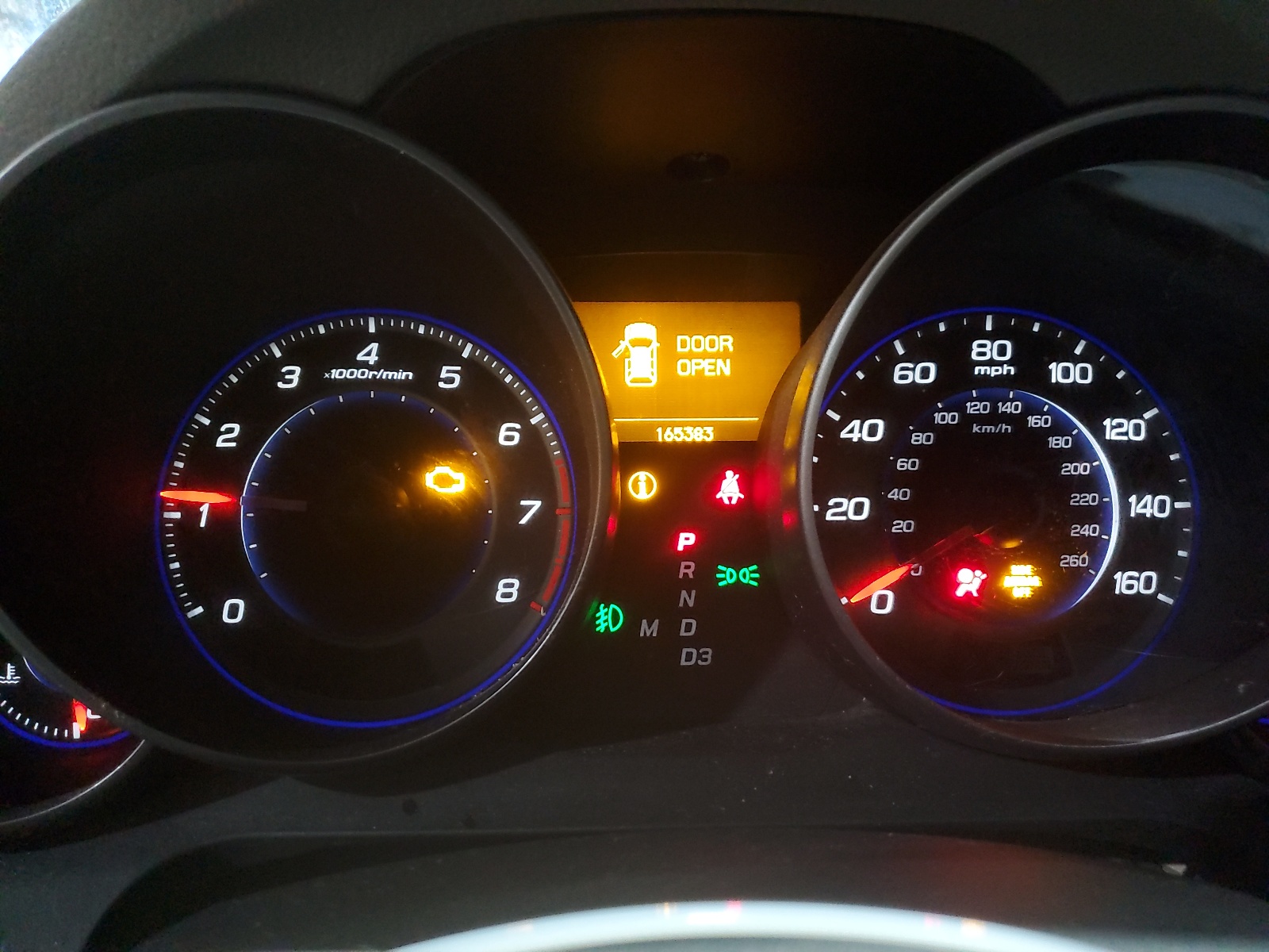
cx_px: 634
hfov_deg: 67.3
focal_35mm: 26
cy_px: 476
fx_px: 953
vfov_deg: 53.1
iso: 635
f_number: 1.5
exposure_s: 1/30
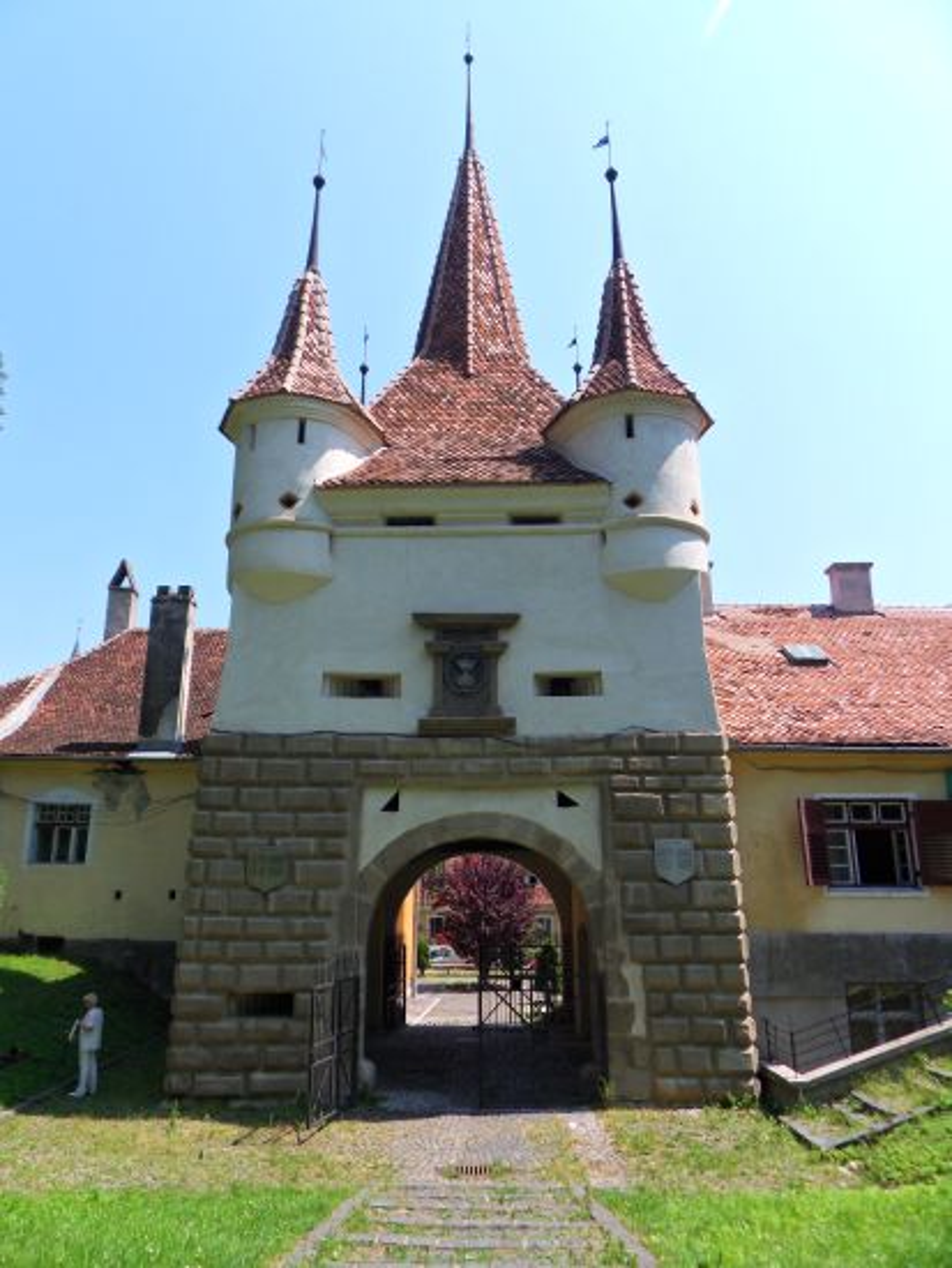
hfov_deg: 56.9
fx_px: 879
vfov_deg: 71.6
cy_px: 634
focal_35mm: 24
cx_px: 476
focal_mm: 4.2
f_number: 7.5
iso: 80
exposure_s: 1/125
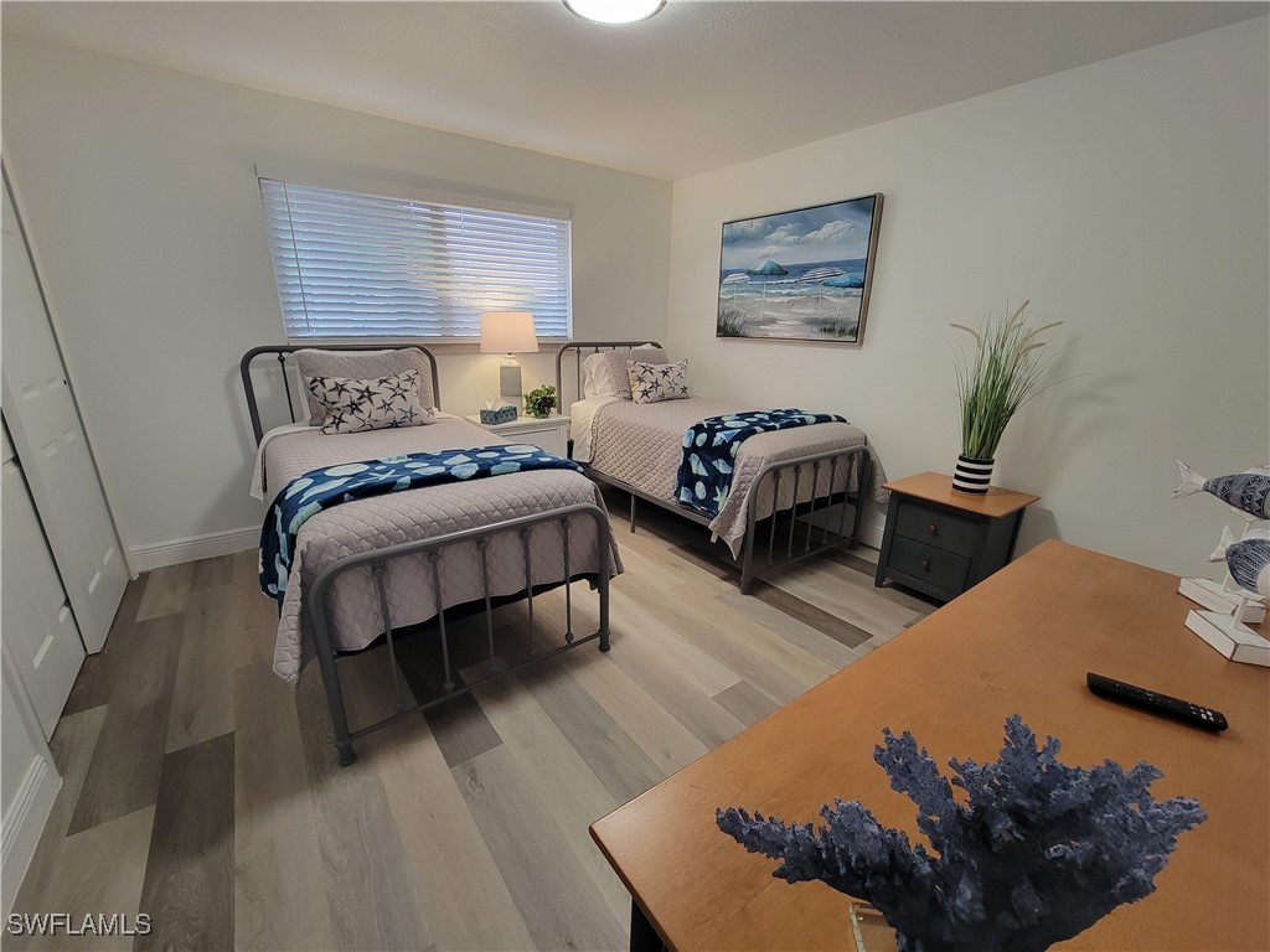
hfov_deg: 106.2
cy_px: 476
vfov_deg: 89.9
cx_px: 635
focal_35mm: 13
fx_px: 477
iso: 200
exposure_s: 1/60
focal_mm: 2.2
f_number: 2.2
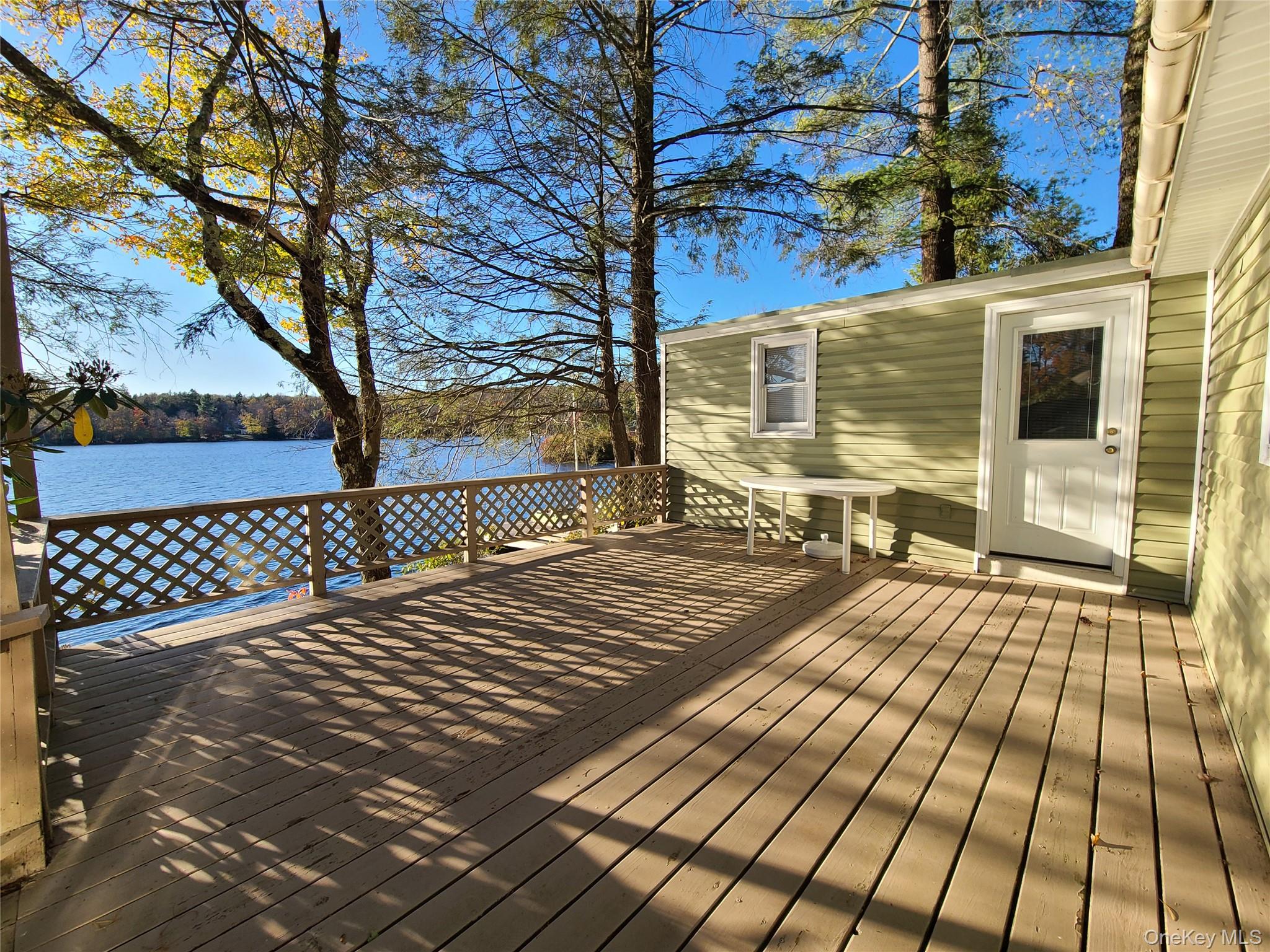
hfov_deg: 106.2
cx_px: 635
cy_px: 476
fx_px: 477
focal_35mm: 13
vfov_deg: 89.9
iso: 50
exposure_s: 1/640
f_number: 2.2
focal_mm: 2.2
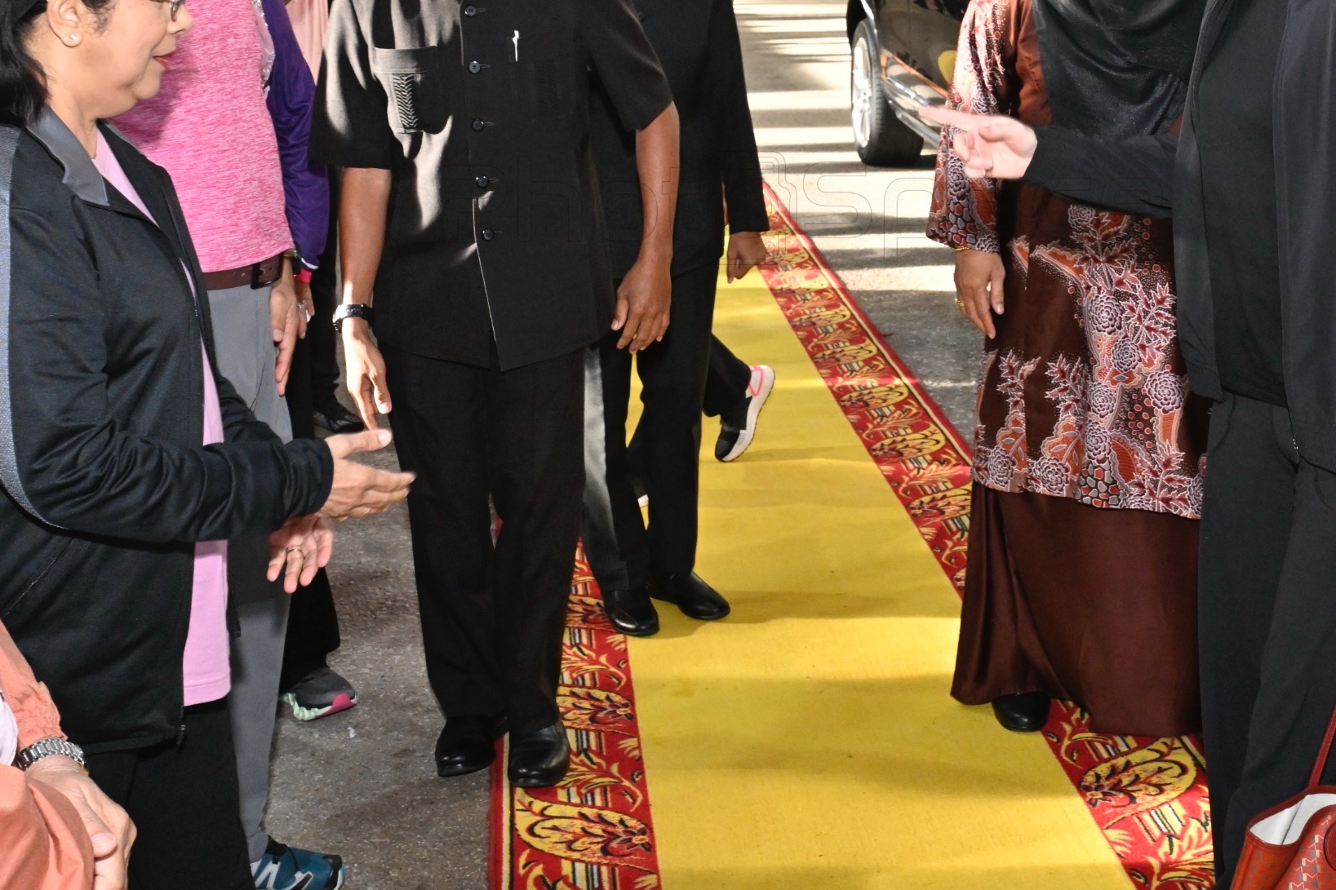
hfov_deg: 36.2
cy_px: 230
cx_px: 797
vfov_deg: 24.4
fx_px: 2038
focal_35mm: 55
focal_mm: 29.5
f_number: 9
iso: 2500
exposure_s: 1/125
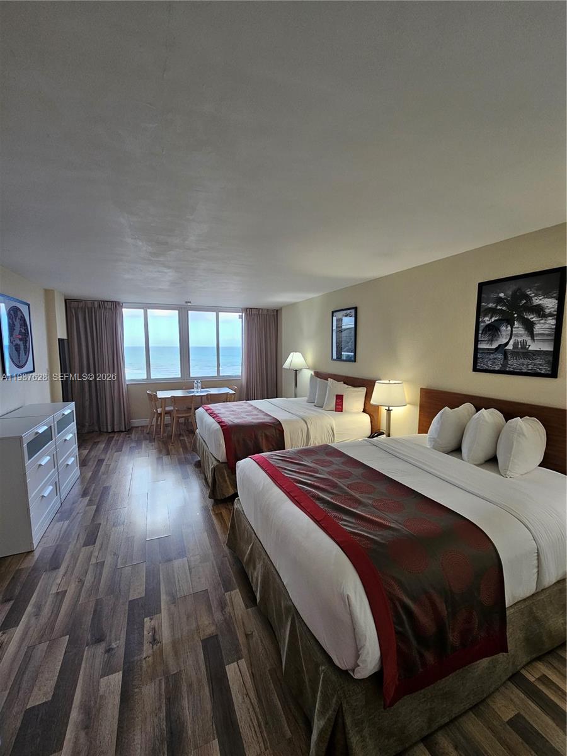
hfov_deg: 89.9
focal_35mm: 13
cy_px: 378
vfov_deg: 106.2
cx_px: 284
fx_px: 284
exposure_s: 1/60
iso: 125
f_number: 2.2
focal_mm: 2.2
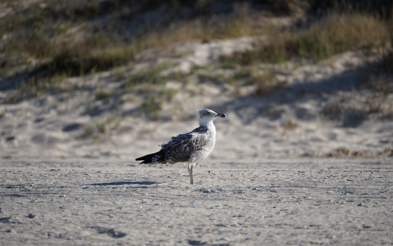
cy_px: 125
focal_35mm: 307
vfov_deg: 4.3
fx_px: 3287
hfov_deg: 6.8
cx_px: 196
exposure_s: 1/640
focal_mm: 300
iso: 100
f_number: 6.3
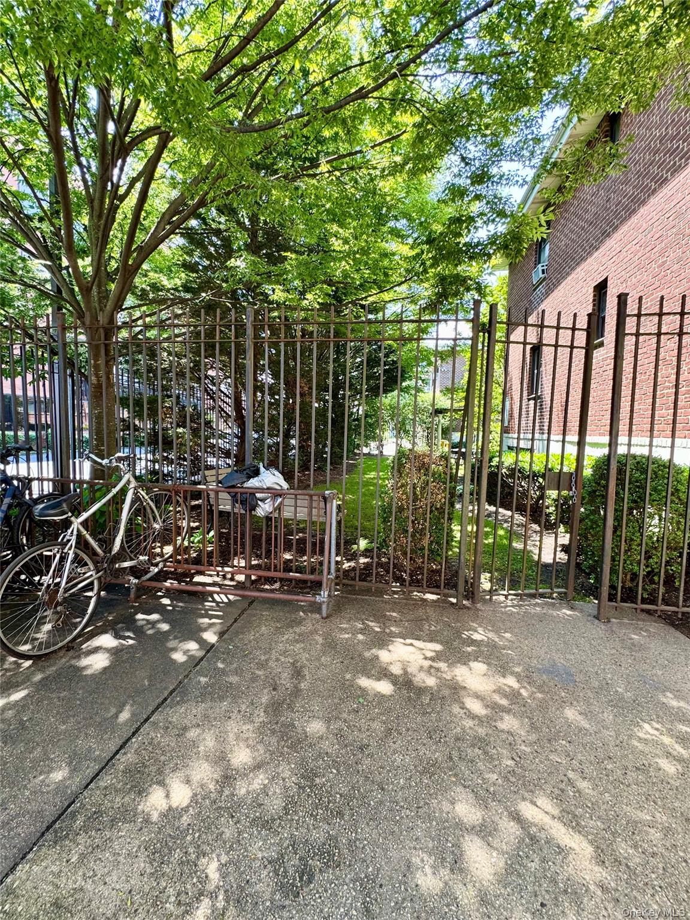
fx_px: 372
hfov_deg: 85.7
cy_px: 460
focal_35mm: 14
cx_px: 345
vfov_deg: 102.1
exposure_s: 1/99
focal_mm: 2.22
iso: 80
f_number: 2.2
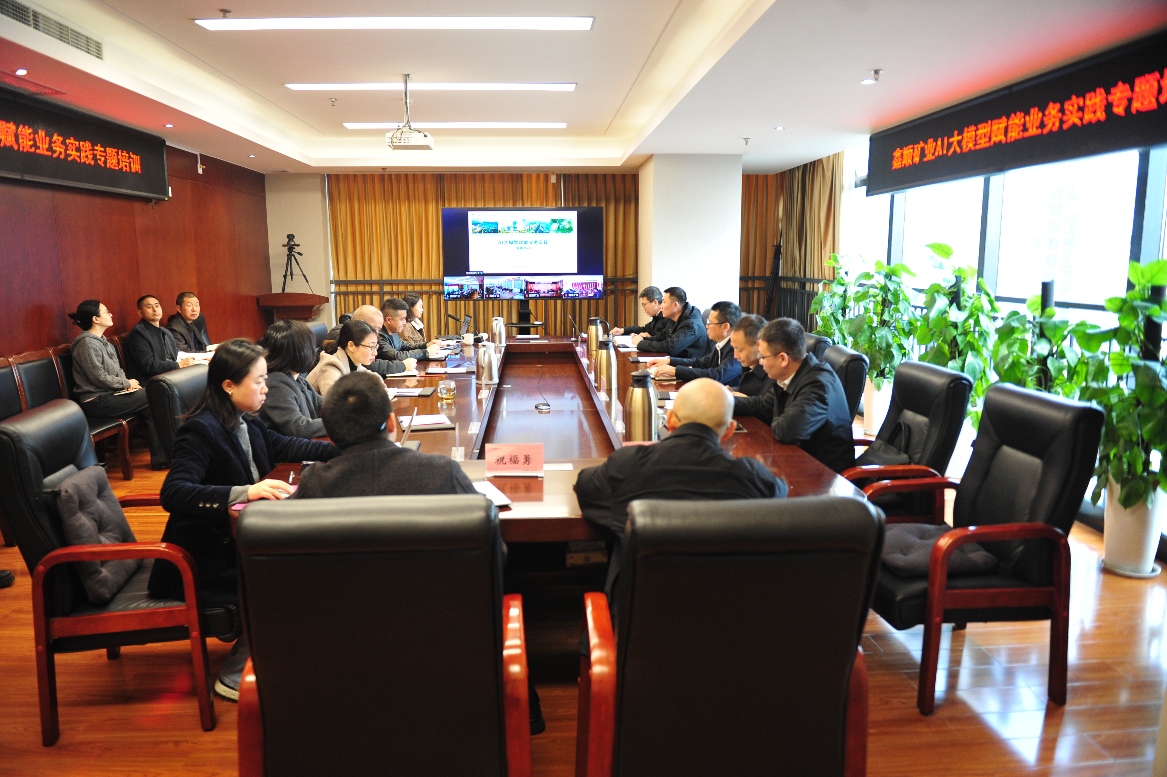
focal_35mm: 24
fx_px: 777
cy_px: 388
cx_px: 584
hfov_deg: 73.8
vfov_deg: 53.1
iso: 1600
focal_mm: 24
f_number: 2.8
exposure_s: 1/200
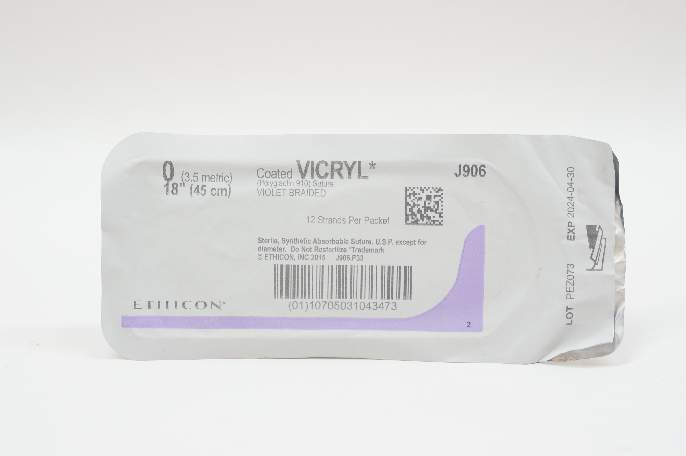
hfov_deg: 32.7
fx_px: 1171
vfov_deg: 22.0
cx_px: 343
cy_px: 228
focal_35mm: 62
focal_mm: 41
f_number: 7.1
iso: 400
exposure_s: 1/40
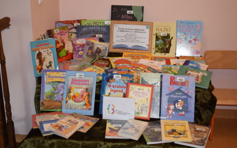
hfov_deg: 38.2
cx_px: 118
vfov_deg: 24.4
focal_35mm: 53
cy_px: 73
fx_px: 342
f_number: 4.8
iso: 800
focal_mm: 34
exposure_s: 1/100
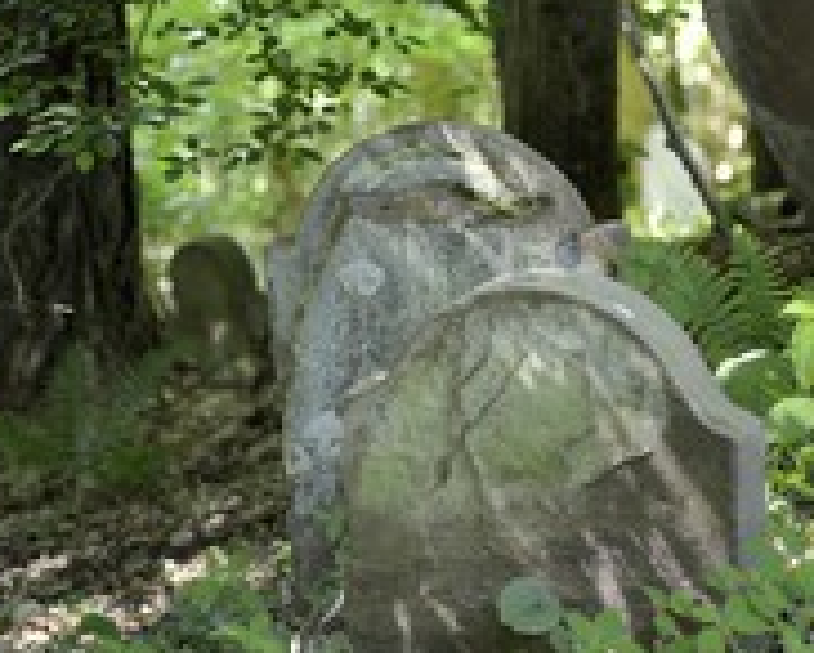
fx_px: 4172
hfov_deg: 11.0
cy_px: 143
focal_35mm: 173
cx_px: 872
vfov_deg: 8.9
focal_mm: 80
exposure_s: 1/160
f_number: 2.8
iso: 800
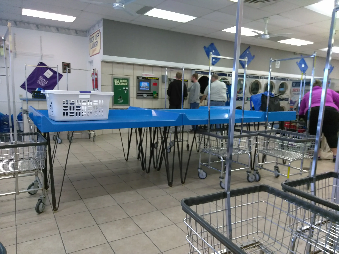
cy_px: 127
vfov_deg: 66.0
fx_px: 196
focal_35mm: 20
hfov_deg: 81.7
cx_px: 170
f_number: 2.2
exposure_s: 1/30
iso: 290
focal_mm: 3.46
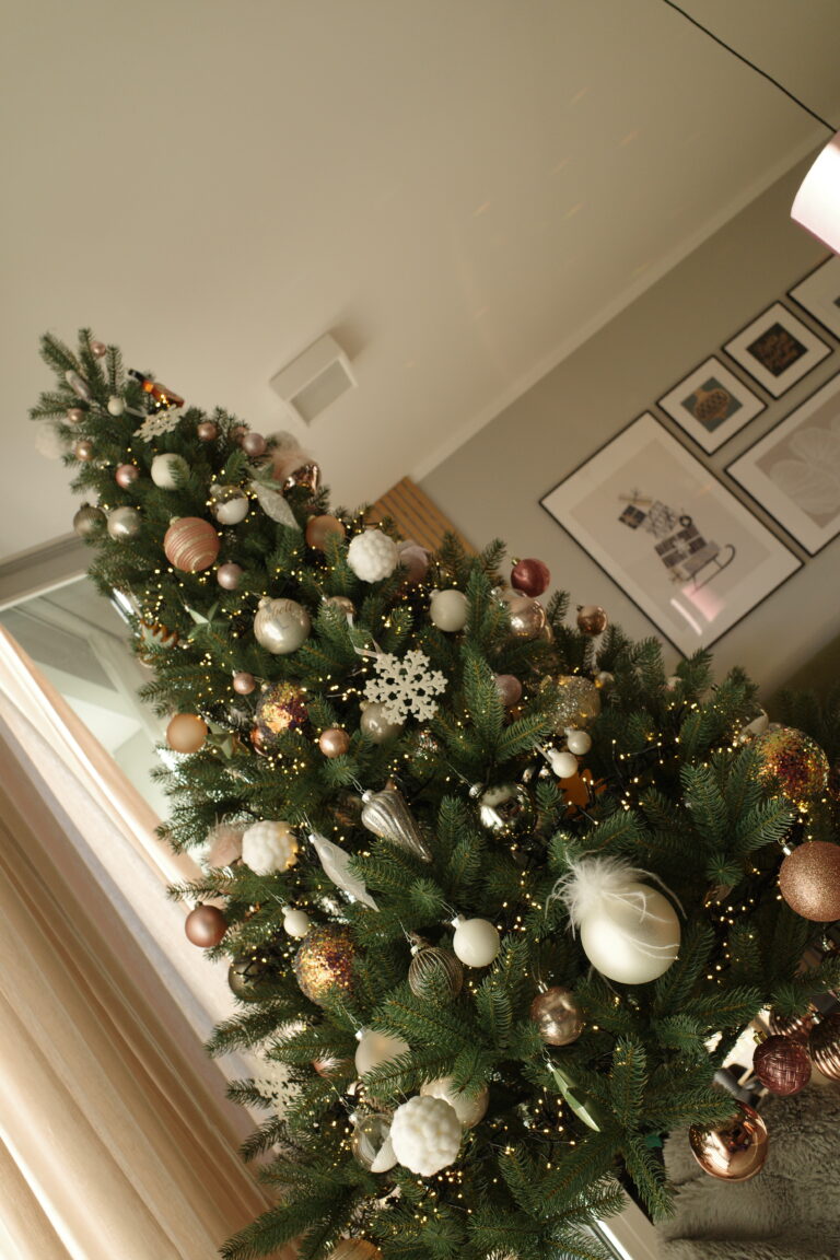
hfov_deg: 46.4
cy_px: 630
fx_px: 980
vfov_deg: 65.5
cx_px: 420
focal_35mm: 28
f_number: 4
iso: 500
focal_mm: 18.3
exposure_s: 1/200
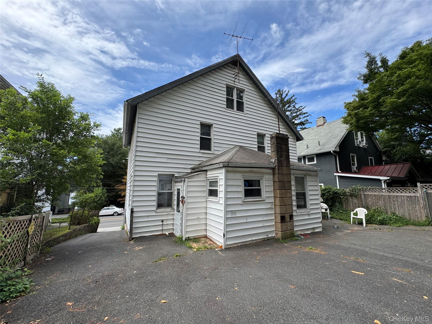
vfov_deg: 85.7
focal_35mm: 14
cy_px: 162
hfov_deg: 102.1
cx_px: 216
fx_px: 175
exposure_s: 1/779
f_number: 2.2
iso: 40
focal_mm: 2.22
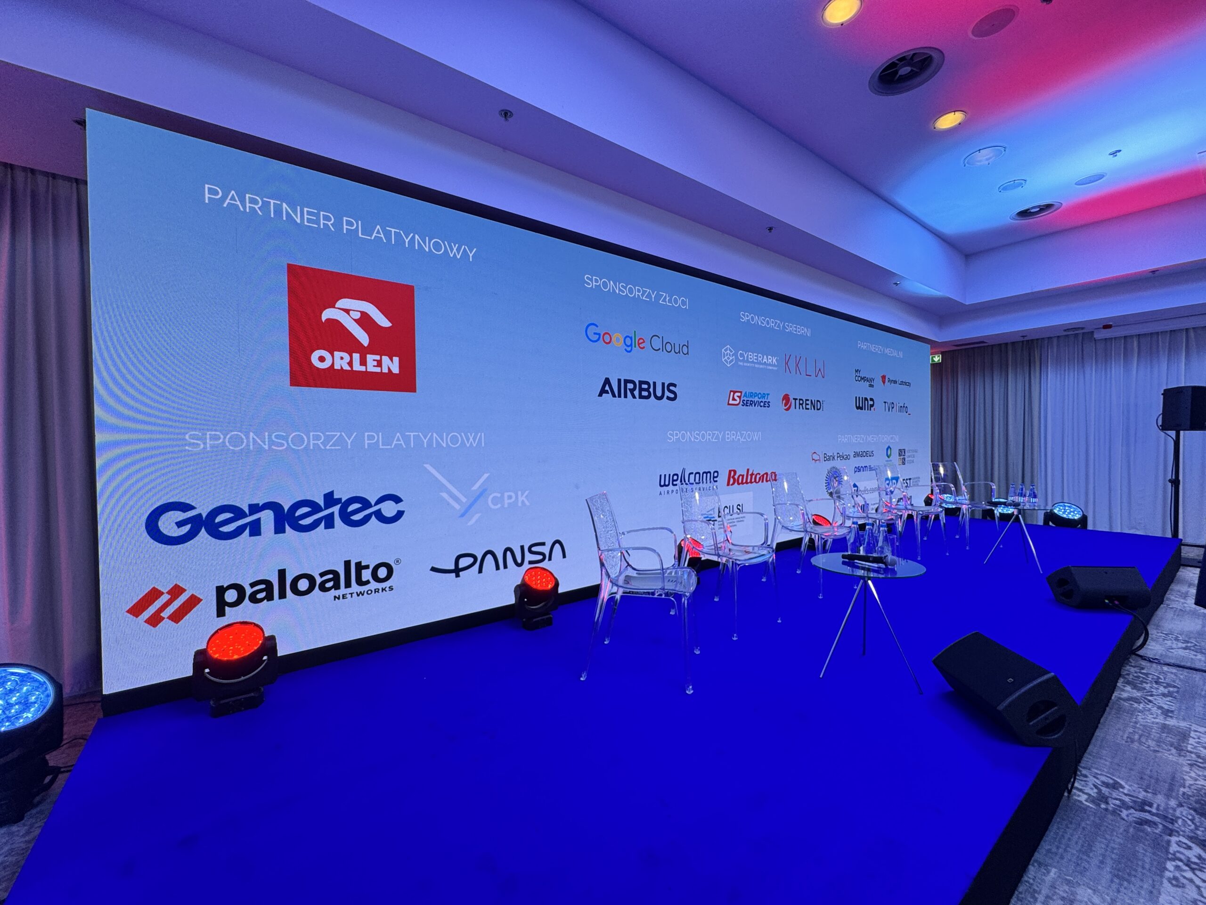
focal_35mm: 14
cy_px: 452
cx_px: 603
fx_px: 488
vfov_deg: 85.7
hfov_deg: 102.1
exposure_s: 1/100
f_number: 2.2
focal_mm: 2.22
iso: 64
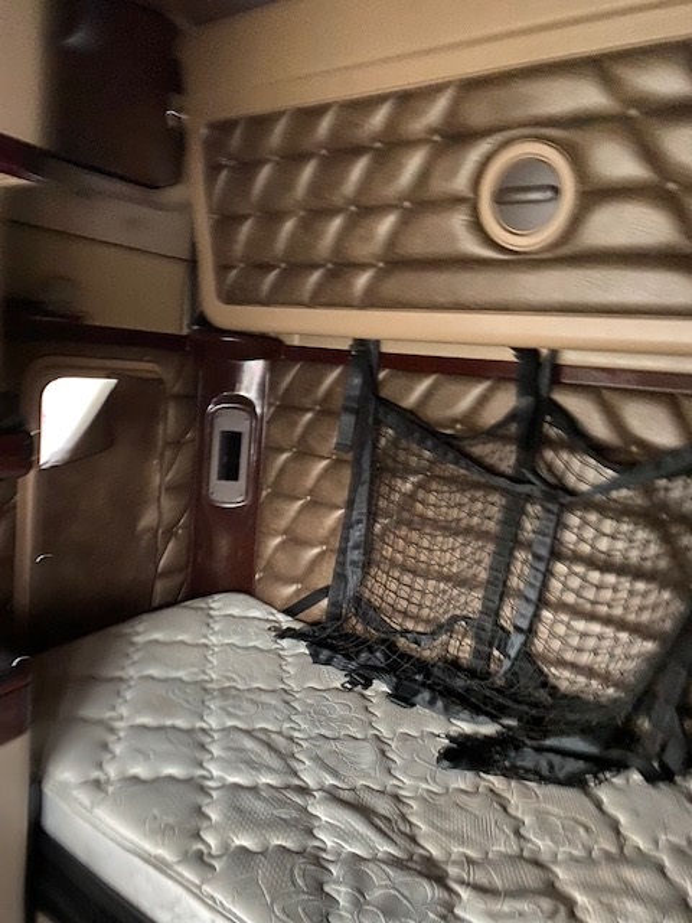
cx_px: 346
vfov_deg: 67.3
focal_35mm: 26
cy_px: 462
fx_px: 693
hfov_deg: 53.1
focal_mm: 4.25
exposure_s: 1/9
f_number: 1.8
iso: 500
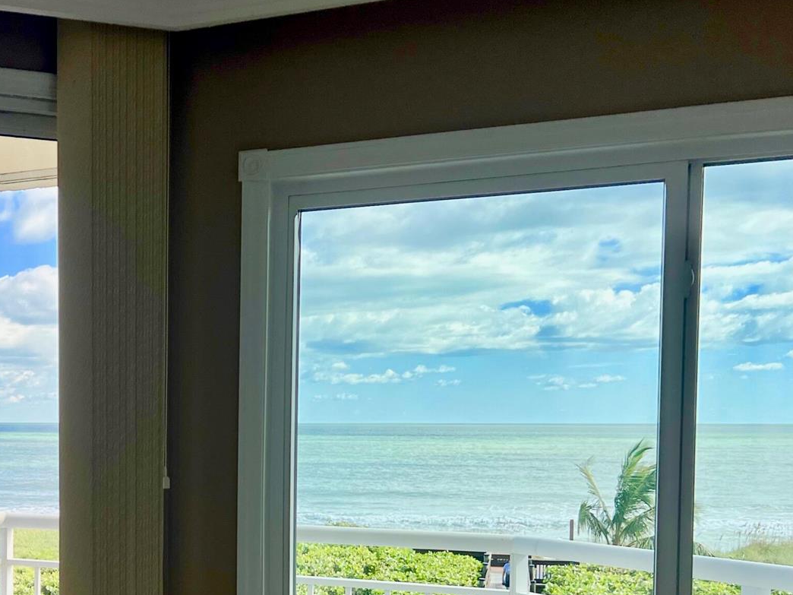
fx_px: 1168
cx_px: 113
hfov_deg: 35.7
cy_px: 470
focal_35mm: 51
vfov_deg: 28.0
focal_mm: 5.7
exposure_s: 1/1468
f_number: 1.5
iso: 50
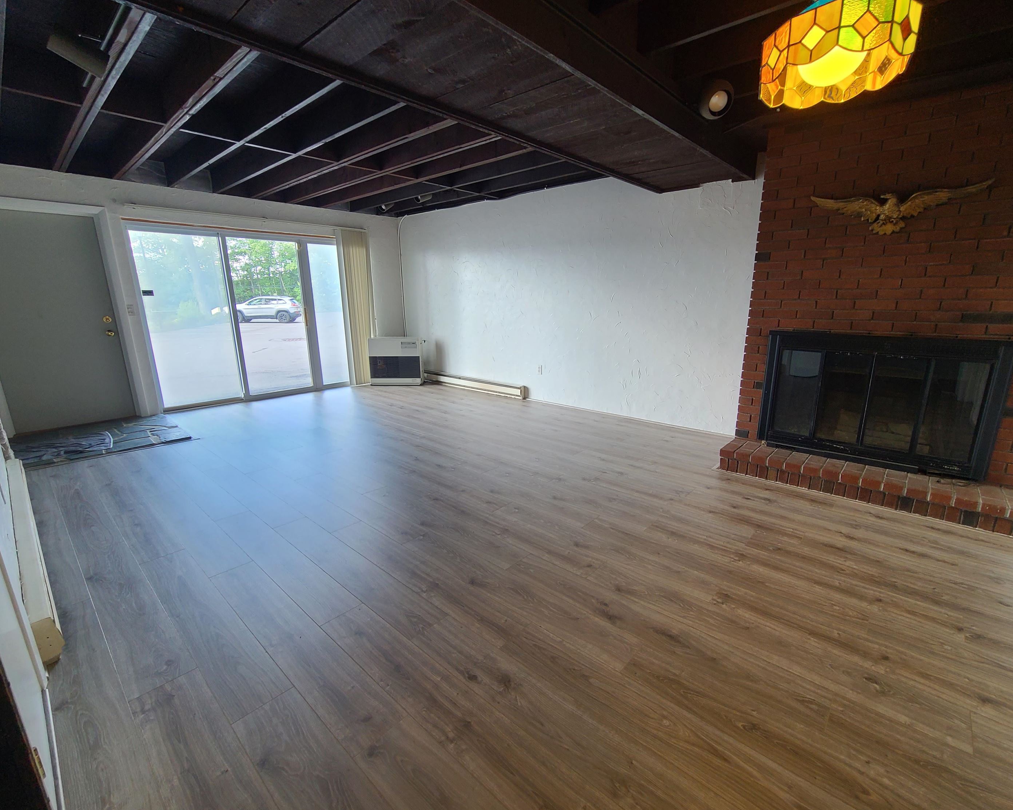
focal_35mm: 14
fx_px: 420
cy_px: 413
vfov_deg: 88.0
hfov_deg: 100.7
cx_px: 518
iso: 125
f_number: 2.2
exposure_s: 1/49
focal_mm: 2.2
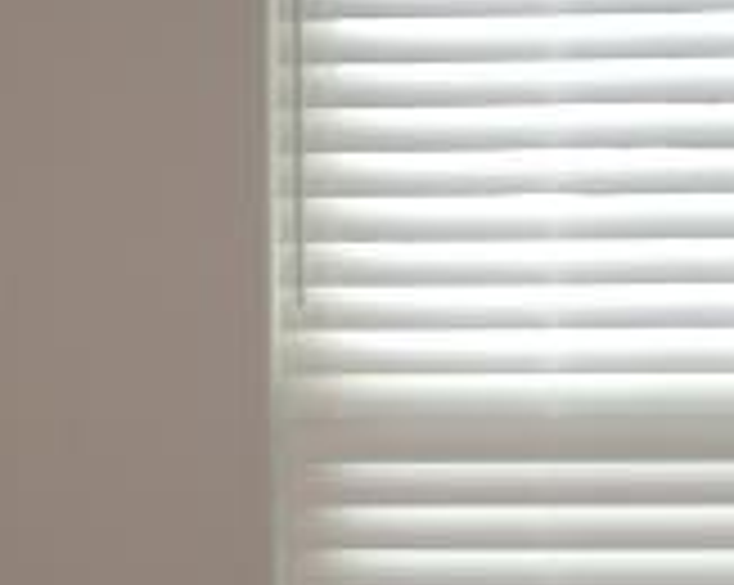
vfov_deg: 10.5
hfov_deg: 13.2
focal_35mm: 146
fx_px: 3168
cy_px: 598
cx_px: 486
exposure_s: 1/80
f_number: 3.1
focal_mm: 6.3
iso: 100
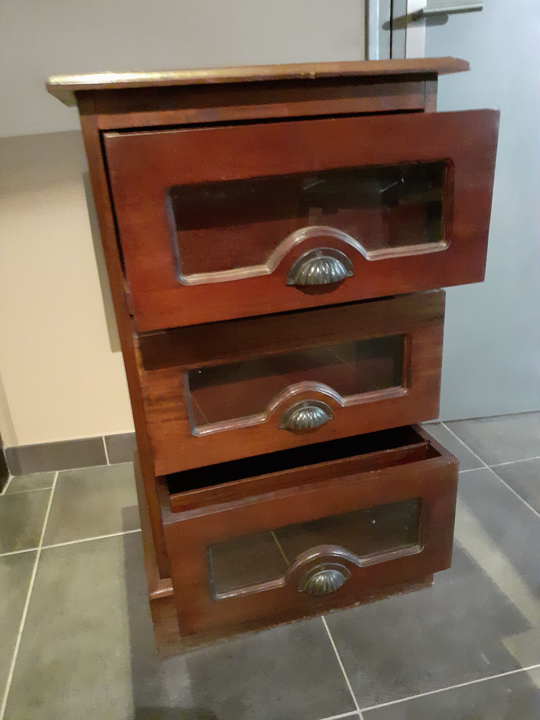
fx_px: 562
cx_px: 270
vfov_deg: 65.3
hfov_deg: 51.4
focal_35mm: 27
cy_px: 360
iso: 1250
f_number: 1.9
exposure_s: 1/11
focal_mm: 3.6
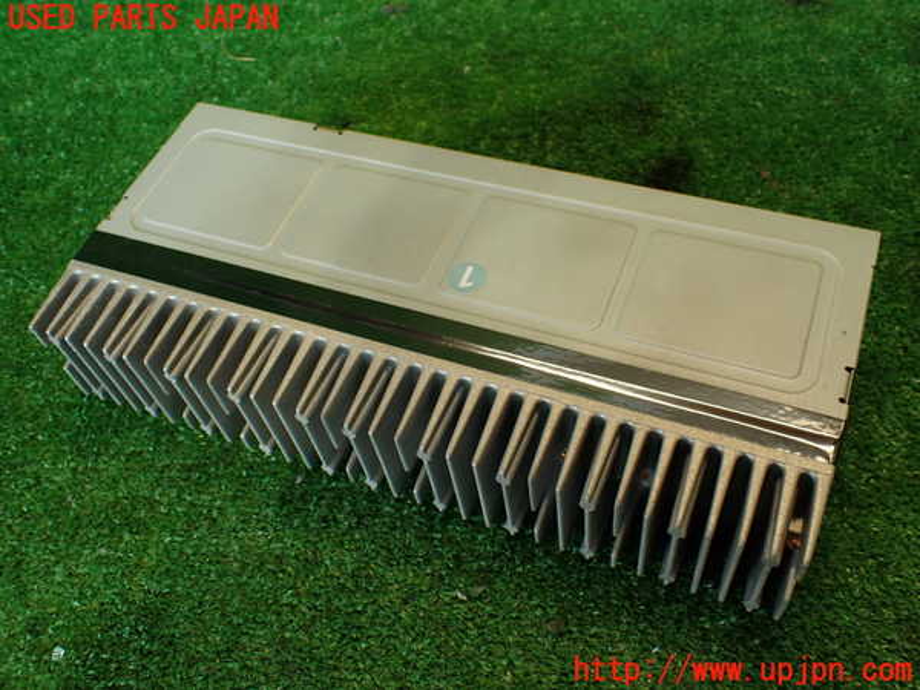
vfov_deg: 44.2
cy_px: 345
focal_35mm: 32
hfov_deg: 56.8
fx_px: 850
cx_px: 460
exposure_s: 1/50
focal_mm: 5.79
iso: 200
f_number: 2.4
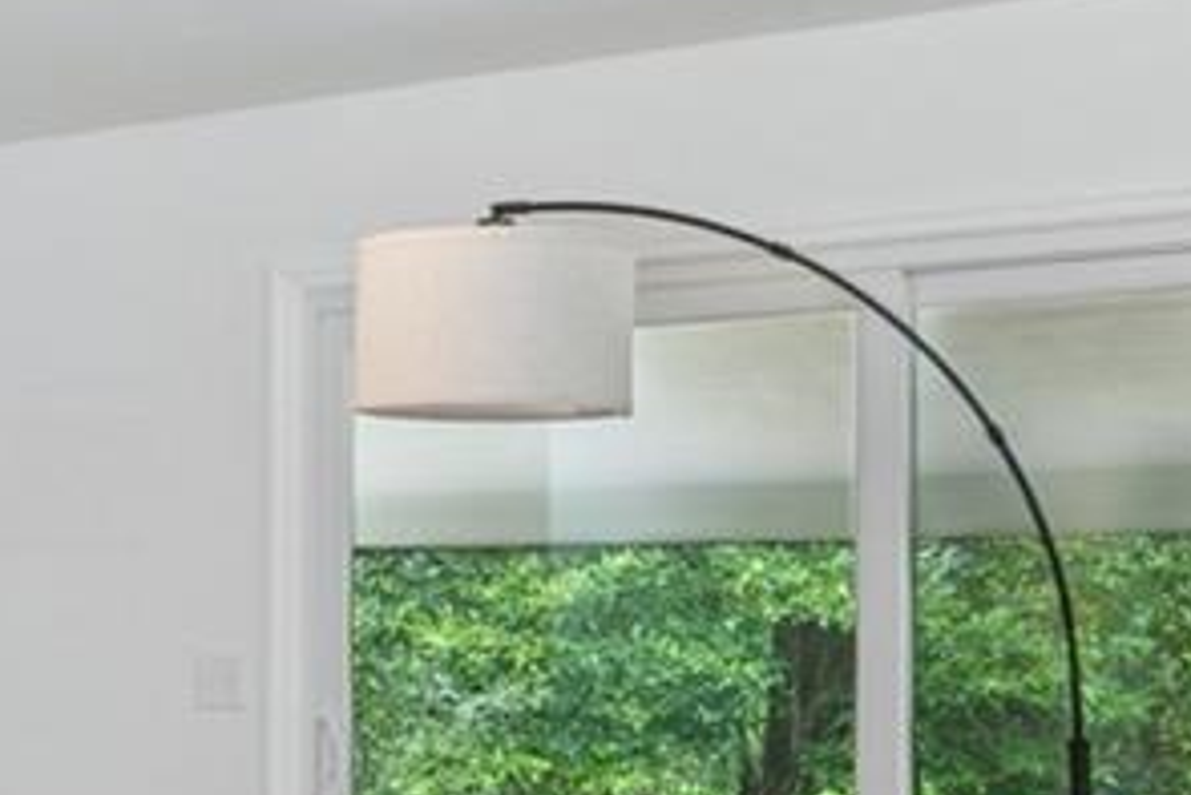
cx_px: -270
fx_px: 2515
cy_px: 1067
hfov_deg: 24.0
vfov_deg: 16.8
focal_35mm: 76
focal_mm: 14
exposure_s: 1/10
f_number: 8
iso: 400
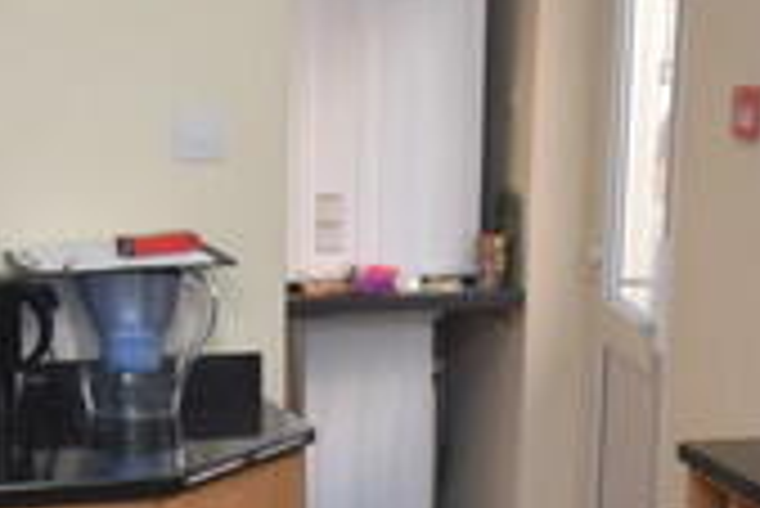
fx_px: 1923
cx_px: 135
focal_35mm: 91
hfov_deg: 22.0
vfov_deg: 14.7
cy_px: 578
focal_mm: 10
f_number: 4.5
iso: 560
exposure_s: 1/60
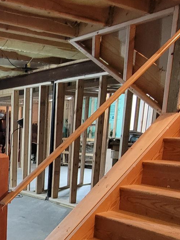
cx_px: -43
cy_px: 191
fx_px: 278
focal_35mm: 40
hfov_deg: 30.0
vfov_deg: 44.6
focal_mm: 2.2
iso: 640
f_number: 2.2
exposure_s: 1/30
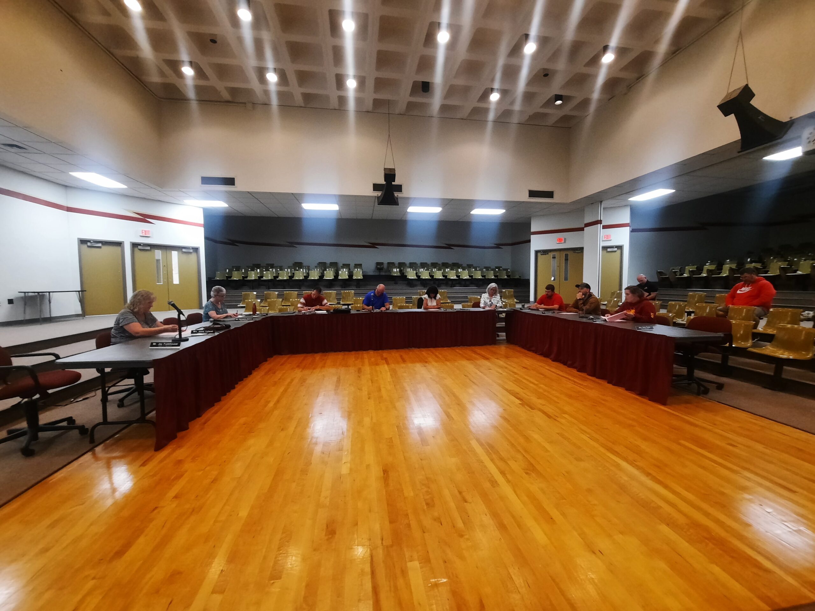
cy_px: 306
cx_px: 408
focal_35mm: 13
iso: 320
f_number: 2.2
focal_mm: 1.74
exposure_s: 1/24
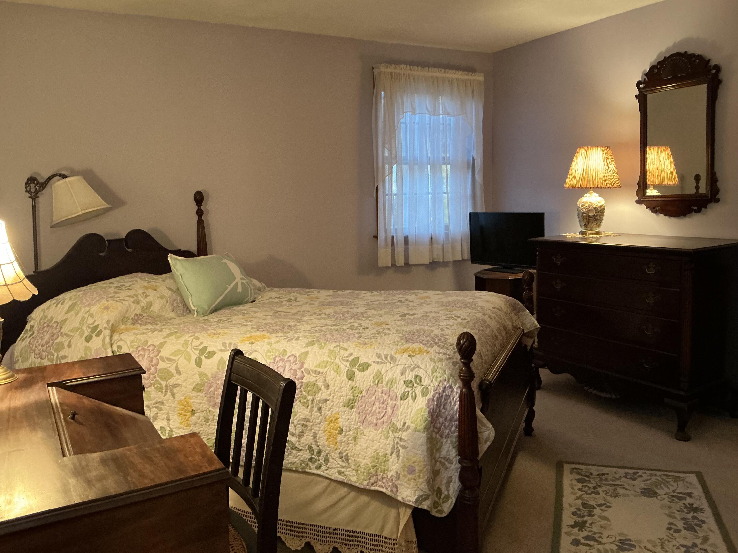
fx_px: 597
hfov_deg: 63.4
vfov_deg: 49.7
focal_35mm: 28
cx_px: 369
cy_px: 276
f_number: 1.8
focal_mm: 3
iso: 250
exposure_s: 1/30
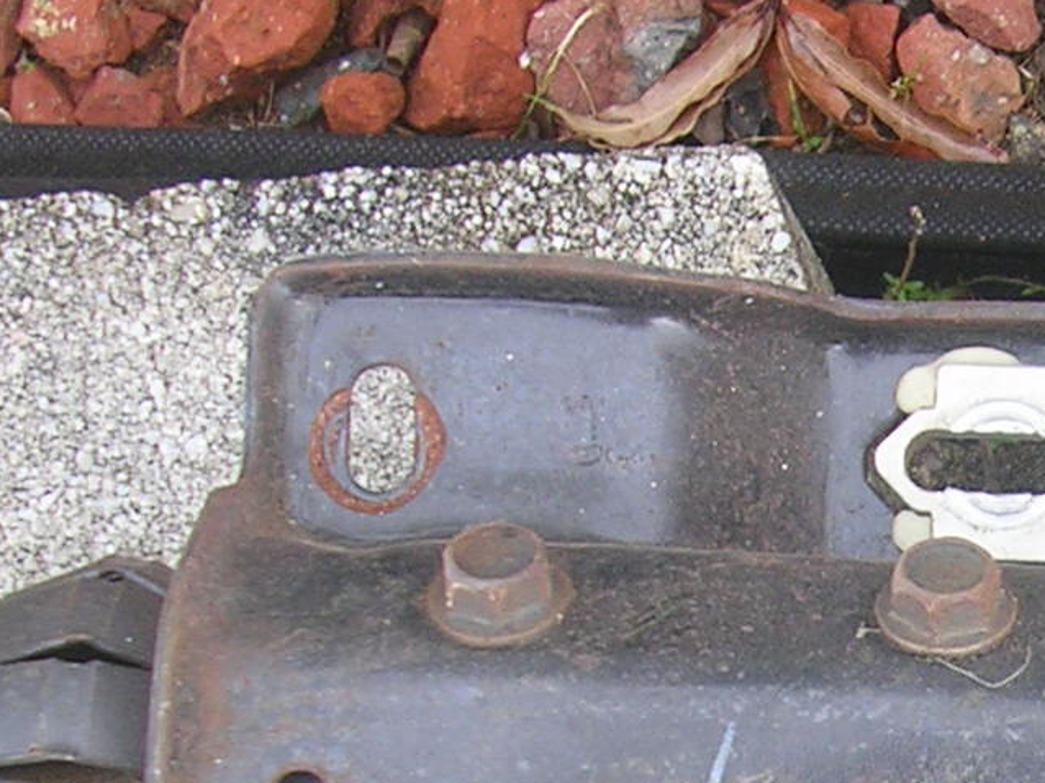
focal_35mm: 122
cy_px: 821
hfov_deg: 15.5
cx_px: 1268
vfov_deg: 12.0
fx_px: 3682
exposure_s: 1/93.8
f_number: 2.8
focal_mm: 5.8
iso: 50
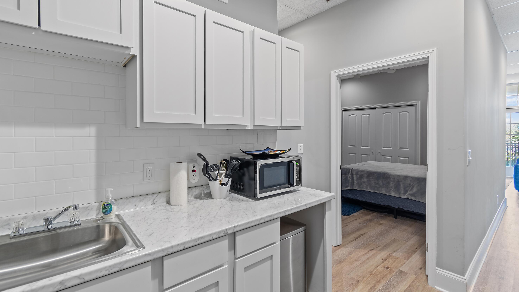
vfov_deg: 67.0
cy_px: 139
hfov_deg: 99.4
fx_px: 220
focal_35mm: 16
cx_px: 255
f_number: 4.5
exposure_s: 1
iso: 100
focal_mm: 10
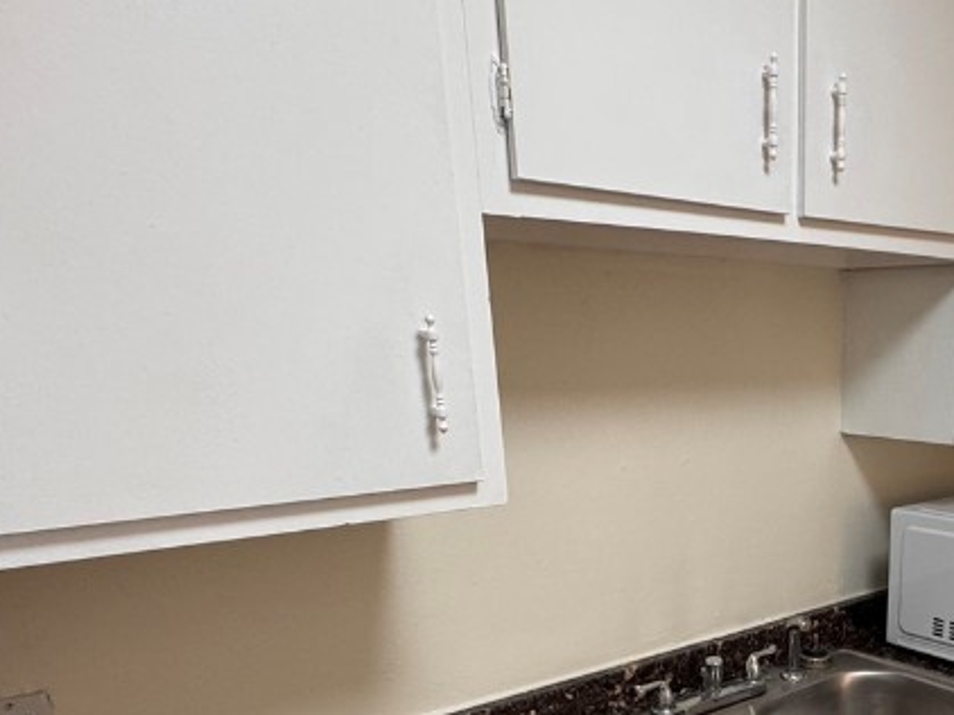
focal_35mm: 34
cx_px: 780
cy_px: 683
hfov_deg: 50.3
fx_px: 936
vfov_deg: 38.0
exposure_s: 1/60
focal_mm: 2.22
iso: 200
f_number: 2.2
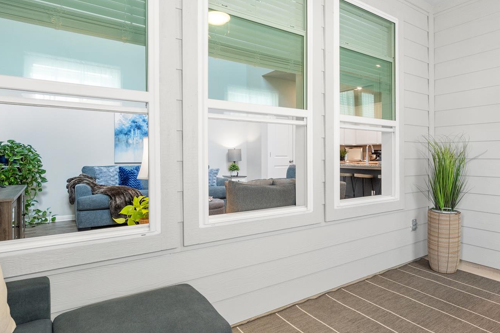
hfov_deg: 77.8
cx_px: 297
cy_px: 154
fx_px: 306
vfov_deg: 57.2
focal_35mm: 22
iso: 250
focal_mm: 14
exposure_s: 1/1.67
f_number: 8
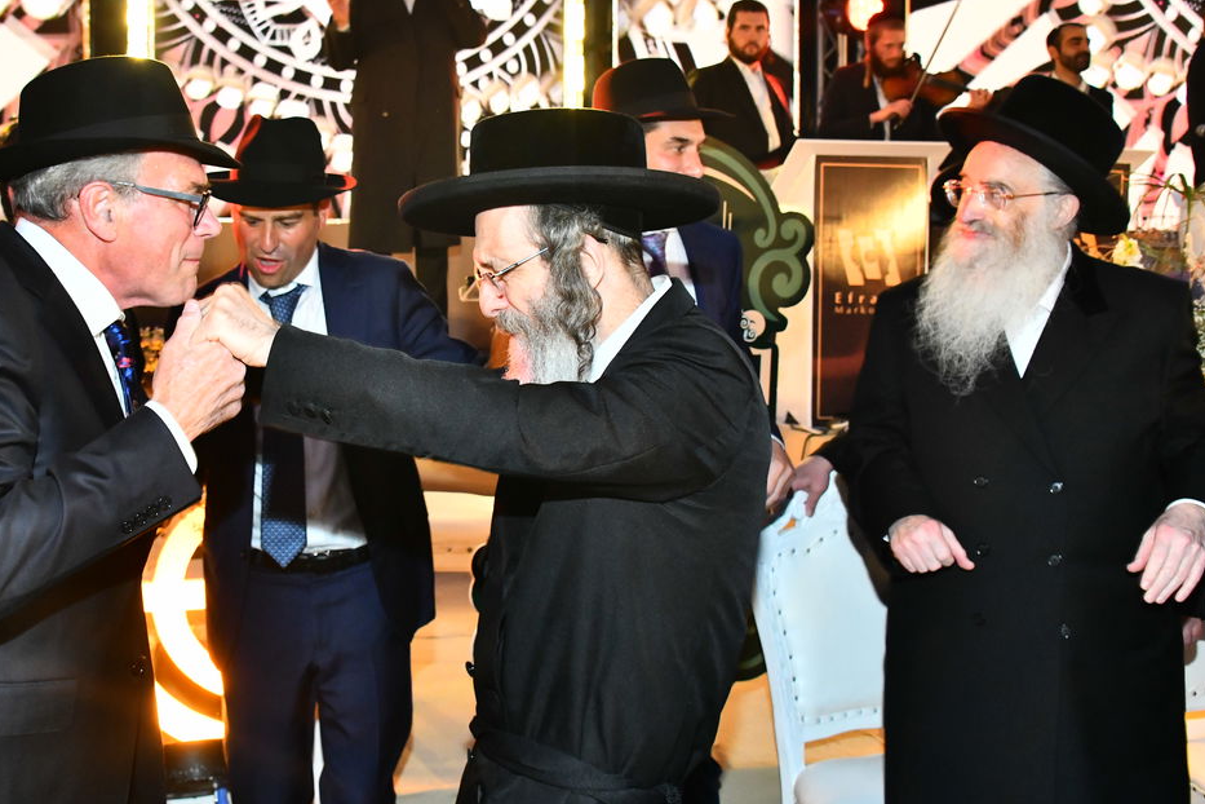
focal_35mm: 42
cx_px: 421
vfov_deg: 31.8
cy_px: 323
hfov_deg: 45.8
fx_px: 1406
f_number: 5.6
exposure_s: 1/125
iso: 2500
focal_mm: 28
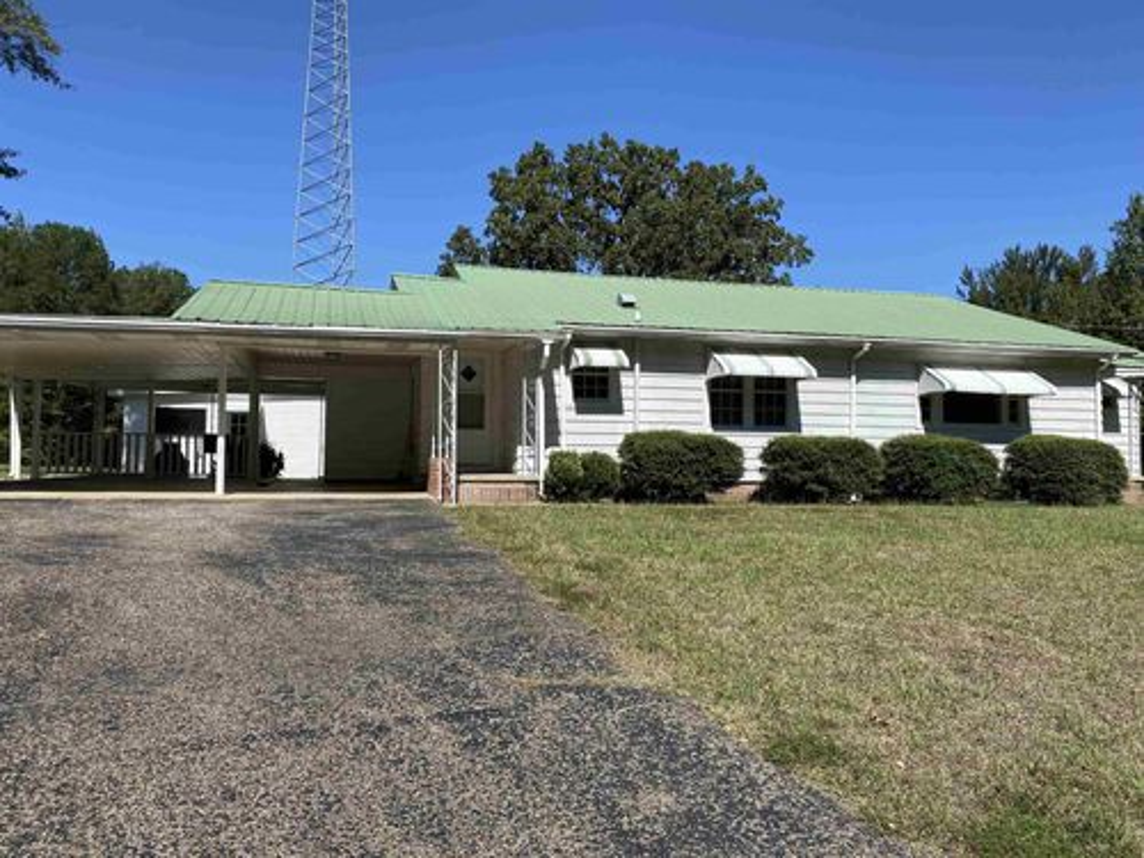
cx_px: 572
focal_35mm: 26
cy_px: 429
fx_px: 859
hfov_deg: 67.3
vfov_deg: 53.1
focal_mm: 4.25
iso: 32
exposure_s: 1/2688
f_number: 1.8
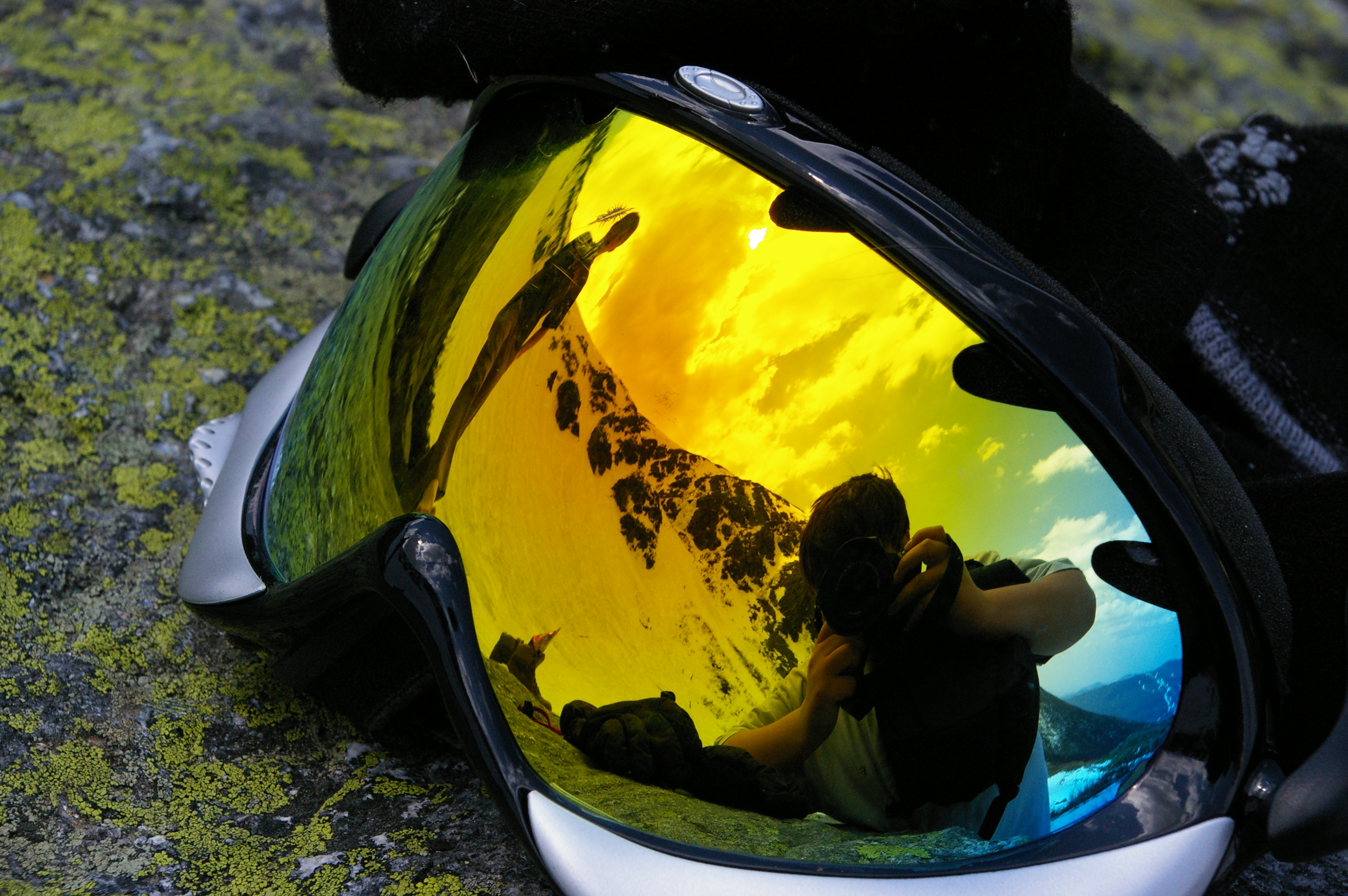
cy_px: 448
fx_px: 3086
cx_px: 674
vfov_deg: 16.5
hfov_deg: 24.6
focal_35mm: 82
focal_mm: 55
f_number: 16
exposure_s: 1/500
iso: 800
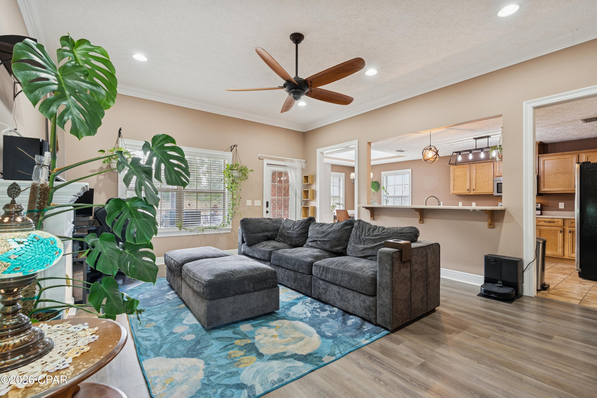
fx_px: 265
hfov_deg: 96.7
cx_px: 298
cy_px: 199
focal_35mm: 16
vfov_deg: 73.7
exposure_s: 1/4
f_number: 9
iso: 125
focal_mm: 16
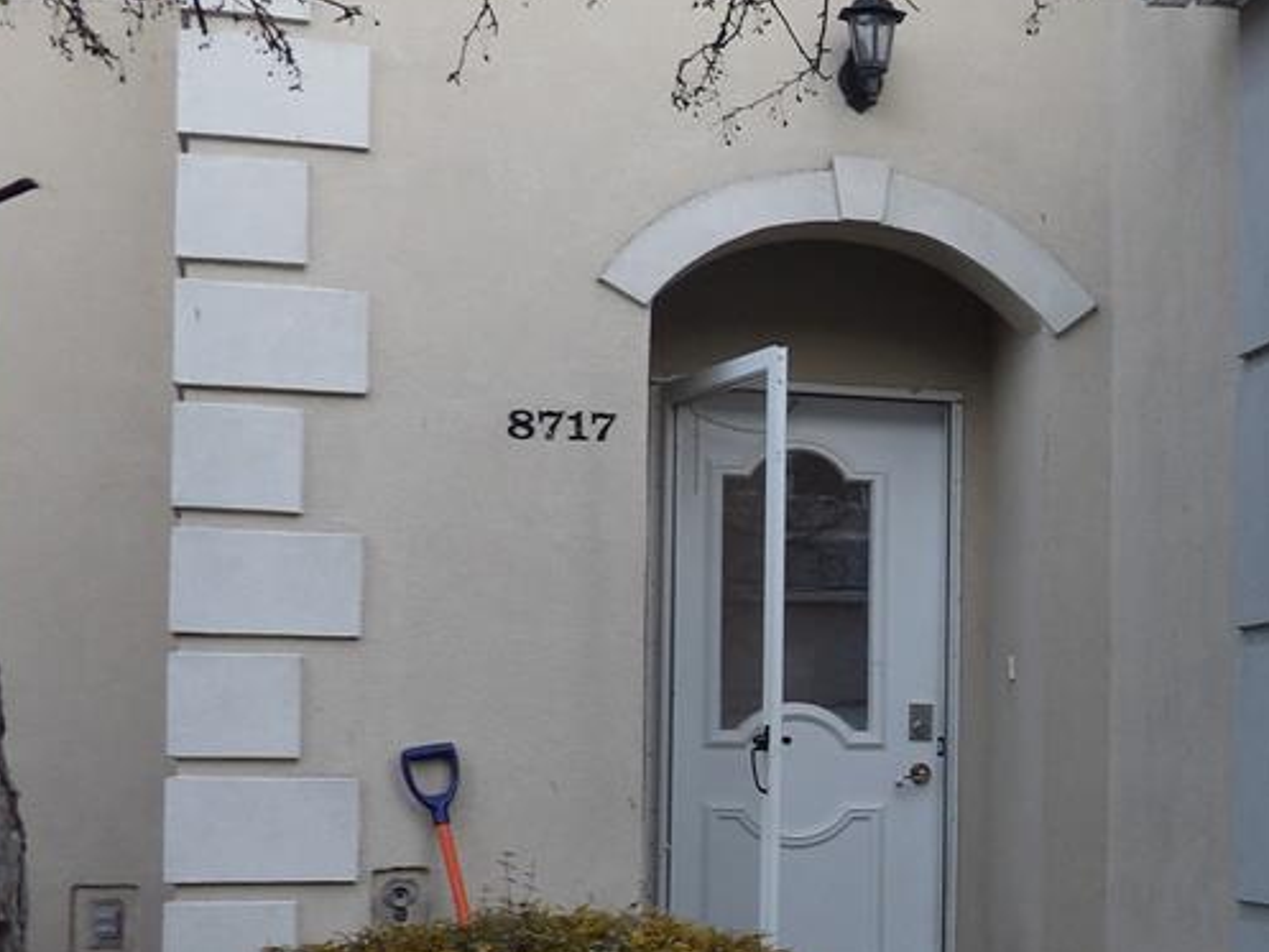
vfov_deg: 21.5
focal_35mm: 68
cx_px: 1284
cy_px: 699
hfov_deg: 26.9
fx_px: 2493
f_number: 3.6
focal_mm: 5.9
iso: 100
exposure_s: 1/45
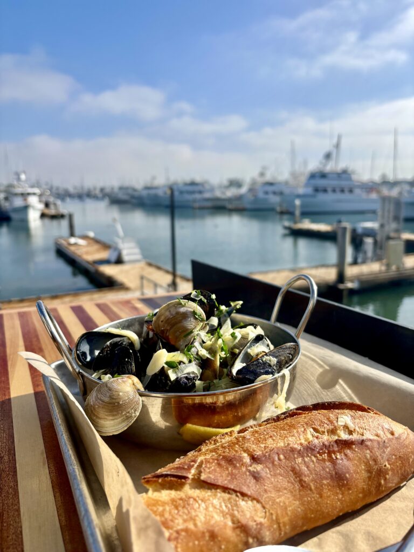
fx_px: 415
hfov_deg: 53.1
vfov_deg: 67.3
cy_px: 276
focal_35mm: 26
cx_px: 207
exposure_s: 1/4425
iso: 50
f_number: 1.6
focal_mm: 5.96
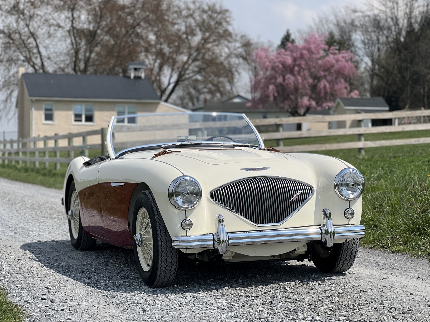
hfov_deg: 25.3
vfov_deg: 19.1
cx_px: 215
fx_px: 956
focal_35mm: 77
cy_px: 161
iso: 32
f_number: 2.8
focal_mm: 9
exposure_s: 1/1292
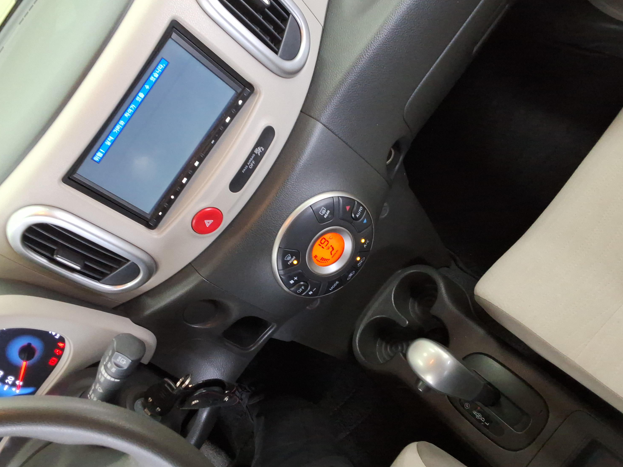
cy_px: 221
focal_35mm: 31
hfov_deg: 58.3
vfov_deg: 45.4
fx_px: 558
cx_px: 289
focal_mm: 2.91
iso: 164
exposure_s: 1/30
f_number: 1.9
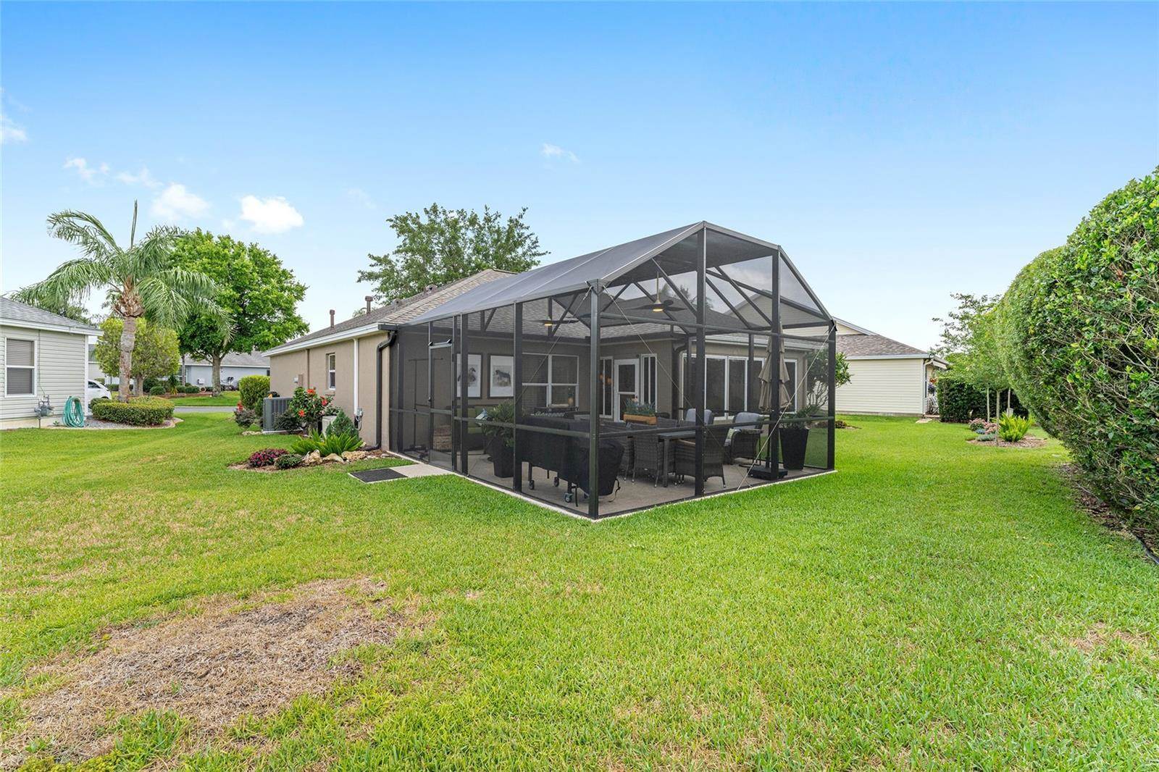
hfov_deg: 96.4
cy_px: 386
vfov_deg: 73.4
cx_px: 580
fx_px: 518
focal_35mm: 16
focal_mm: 16.1
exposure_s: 1/800
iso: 500
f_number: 8
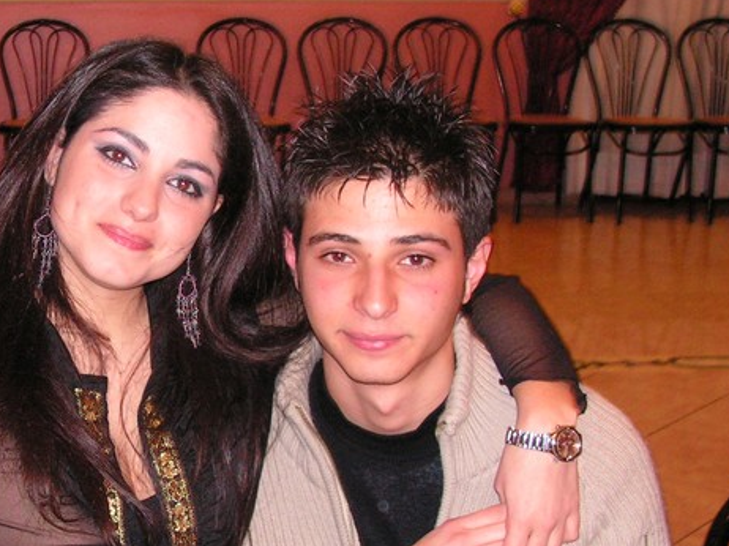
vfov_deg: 18.8
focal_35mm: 78
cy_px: 342
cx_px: 122
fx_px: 1642
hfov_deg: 24.5
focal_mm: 7.6
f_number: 3.2
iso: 200
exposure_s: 1/40
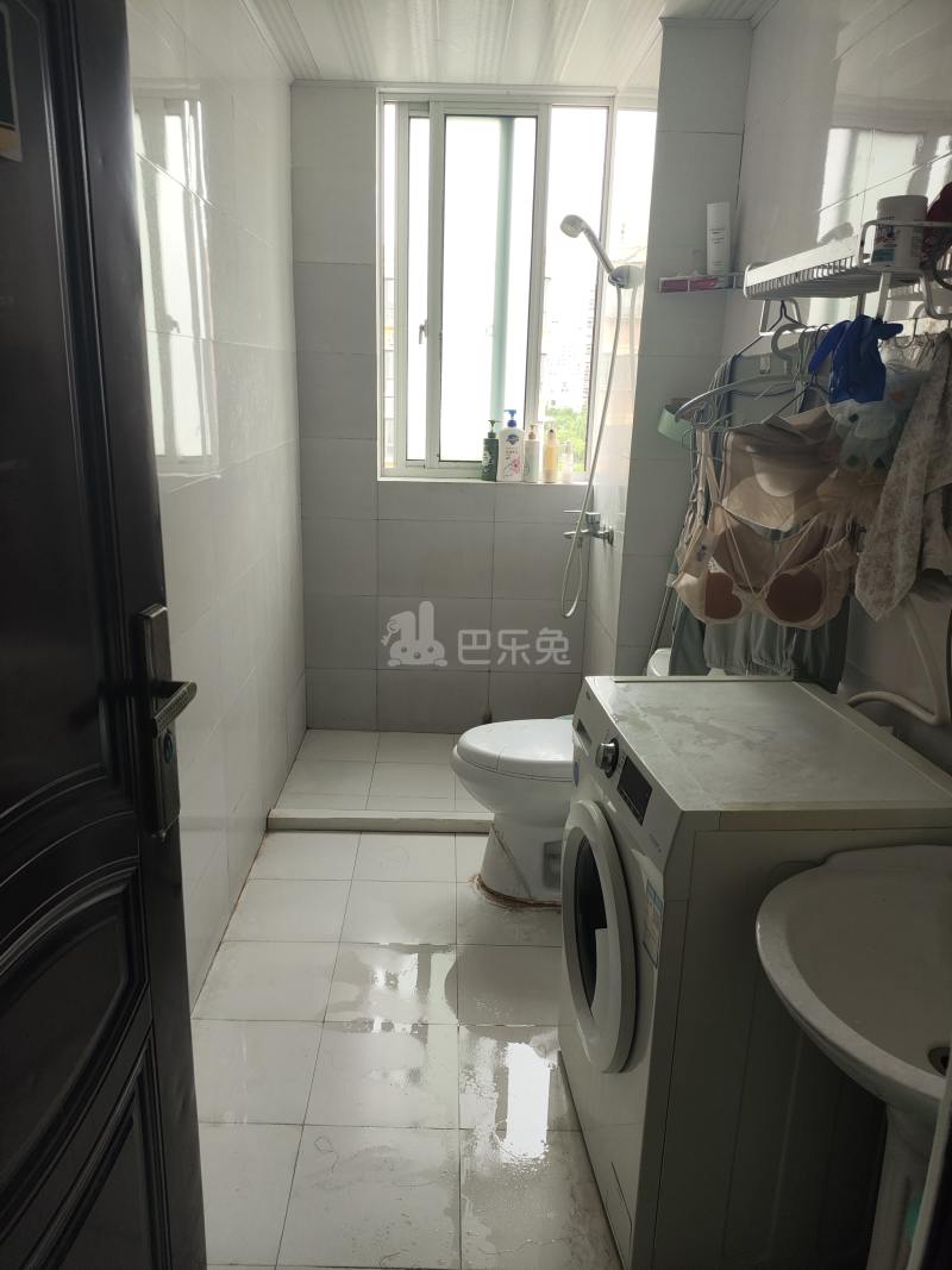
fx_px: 917
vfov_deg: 69.4
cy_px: 635
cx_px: 476
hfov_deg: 54.9
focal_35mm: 25
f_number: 1.79
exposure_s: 1/60
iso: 59
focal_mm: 4.71
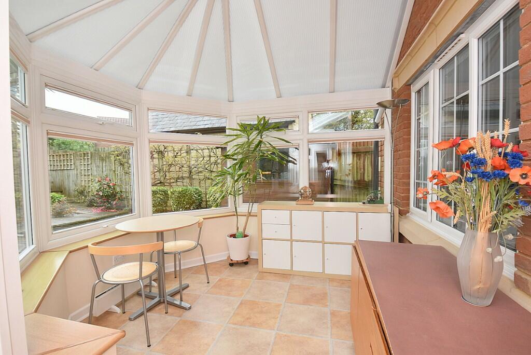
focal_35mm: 16
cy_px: 178
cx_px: 266
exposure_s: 1/200
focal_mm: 10.5
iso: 250
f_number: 5
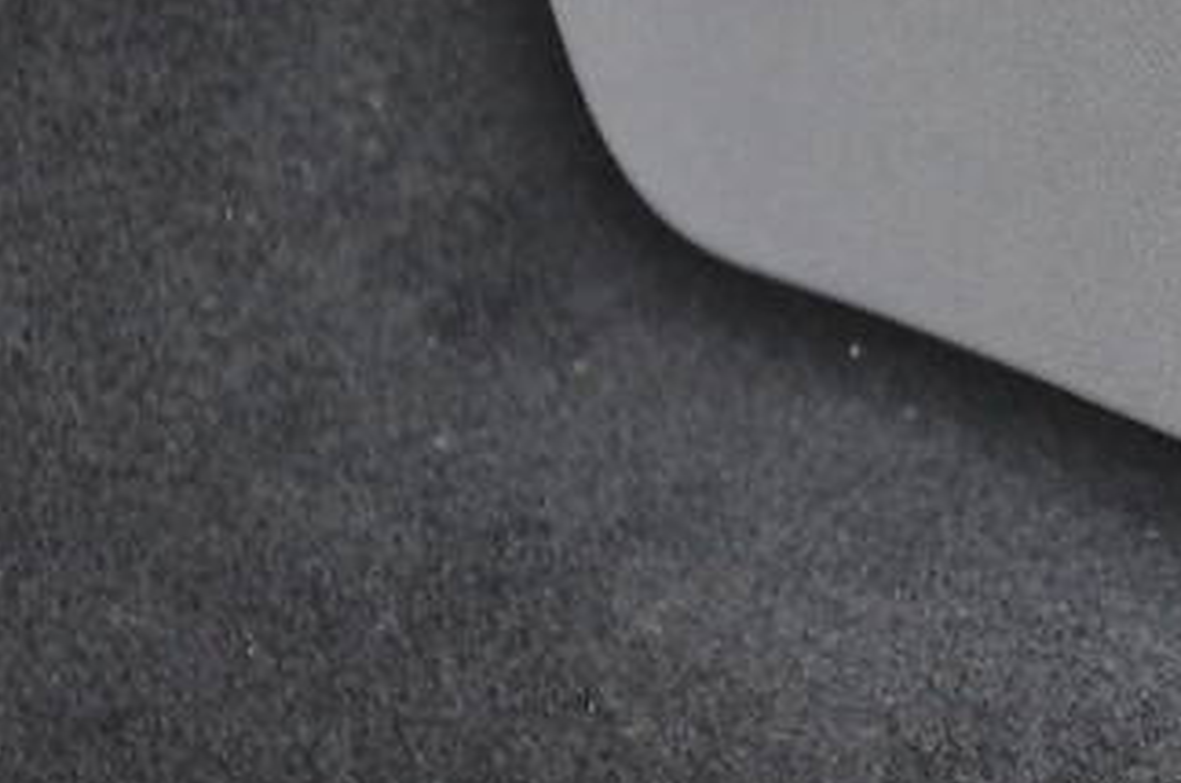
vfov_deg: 4.3
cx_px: 1452
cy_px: 165
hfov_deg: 6.5
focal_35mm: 316
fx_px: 10354
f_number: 5.6
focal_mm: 85
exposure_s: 1/30
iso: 2800
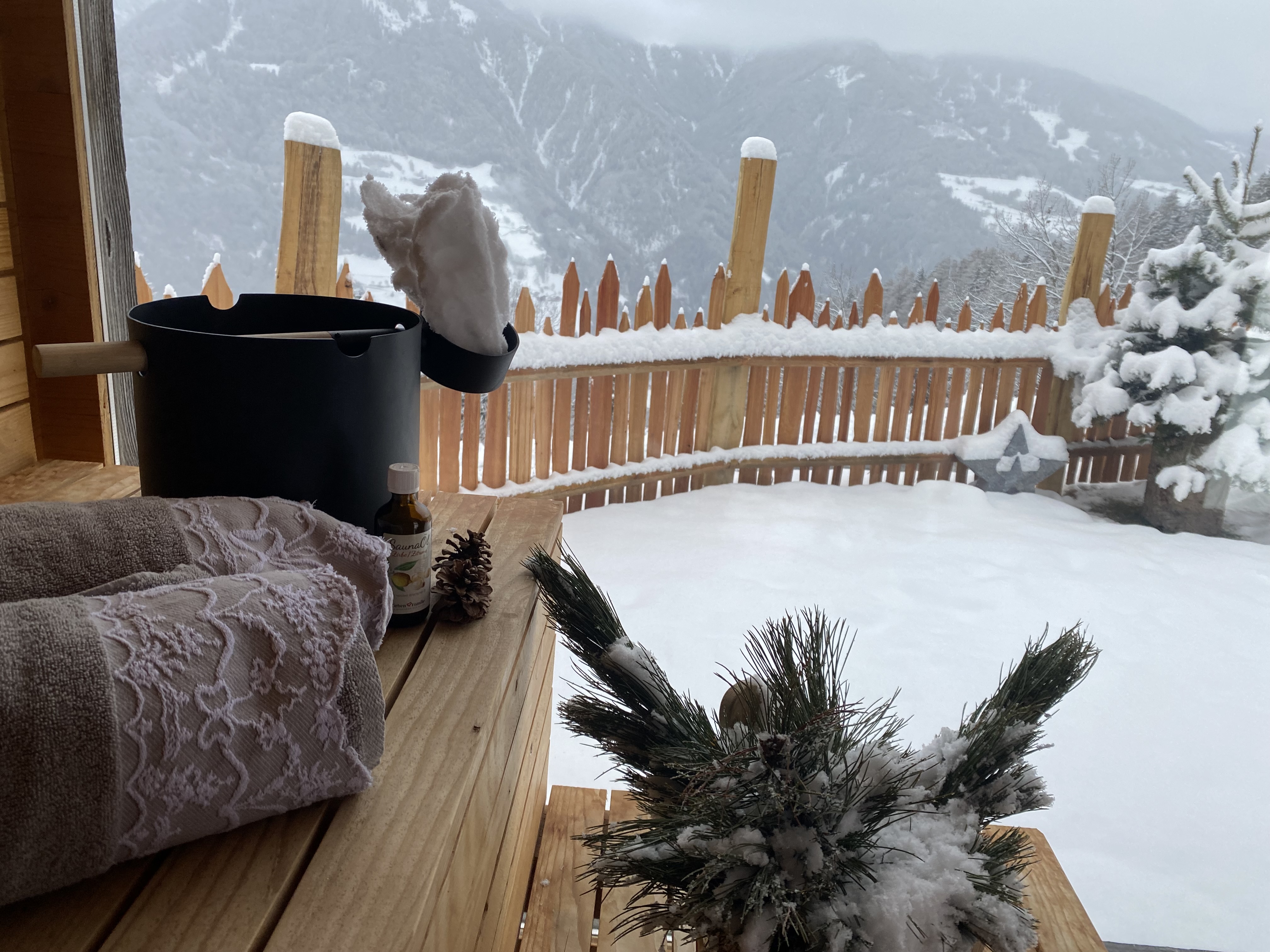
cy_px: 476
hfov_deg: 67.3
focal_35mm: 26
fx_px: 954
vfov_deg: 53.1
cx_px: 635
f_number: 1.8
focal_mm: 4.25
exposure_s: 1/121
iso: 80
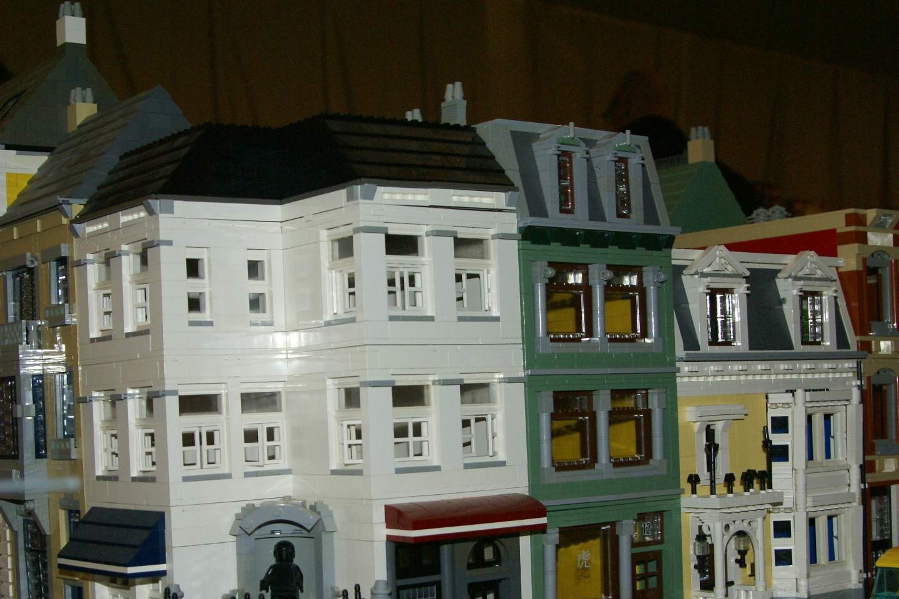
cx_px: 400
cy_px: 373
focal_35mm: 56
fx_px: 1398
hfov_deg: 35.6
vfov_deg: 24.1
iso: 400
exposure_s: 1/60
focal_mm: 28
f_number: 5.6
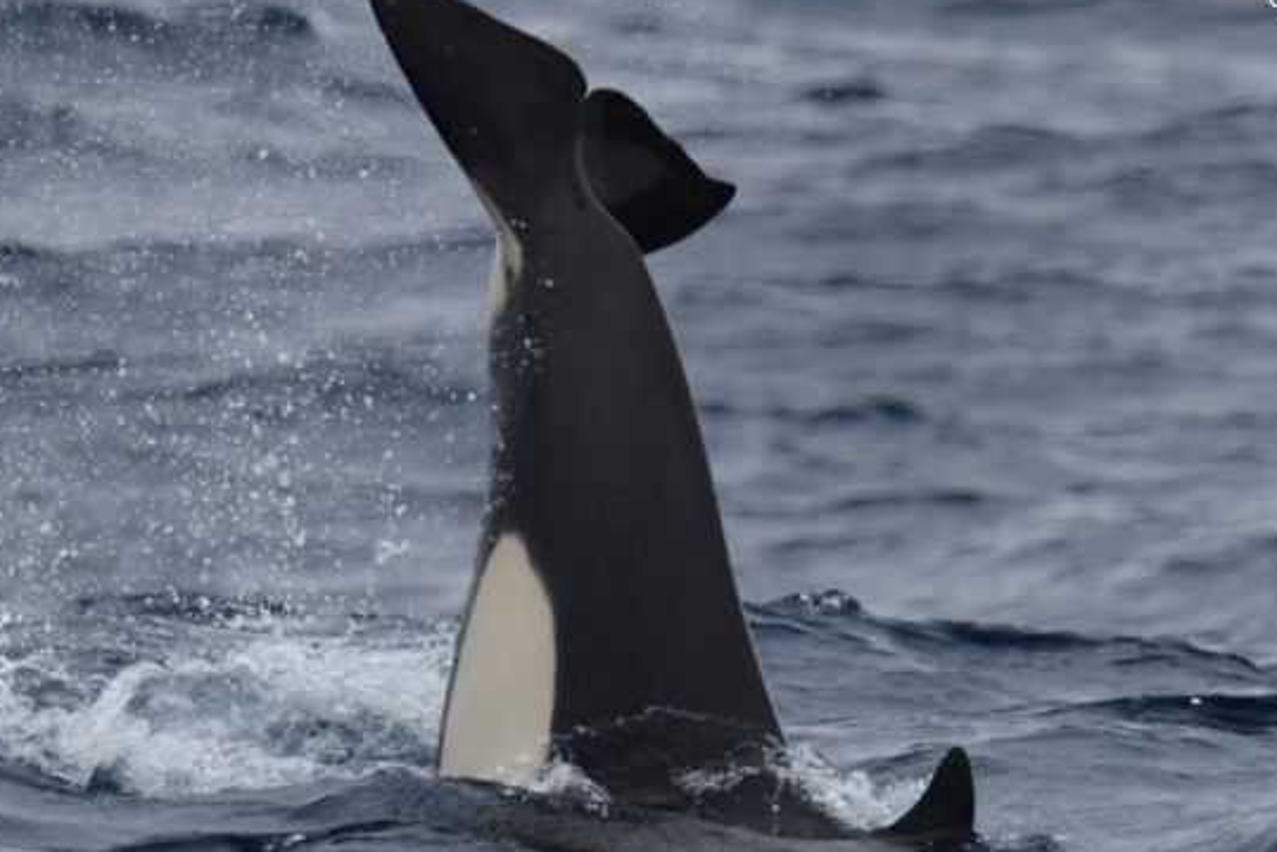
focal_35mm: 669
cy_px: 374
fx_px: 23736
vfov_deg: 2.1
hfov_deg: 3.1
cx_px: 648
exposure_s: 1/8000
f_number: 6
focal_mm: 450
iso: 1400
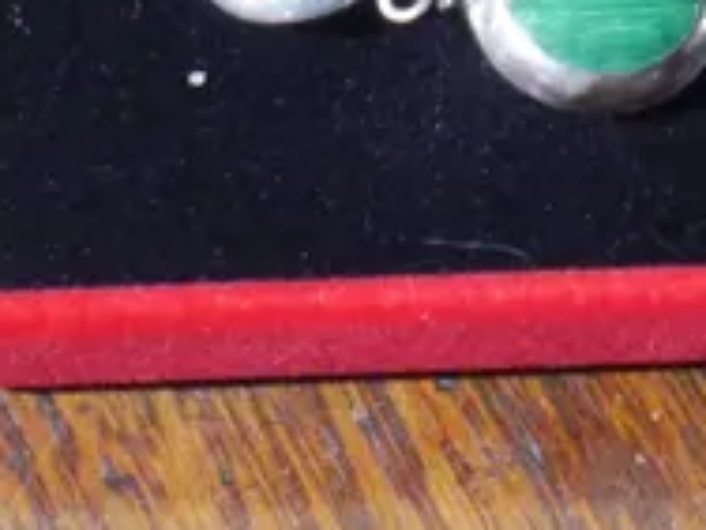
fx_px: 5772
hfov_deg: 6.7
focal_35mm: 283
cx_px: 1652
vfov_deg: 5.2
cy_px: -235
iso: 2000
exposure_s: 1/60
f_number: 5.3
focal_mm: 26
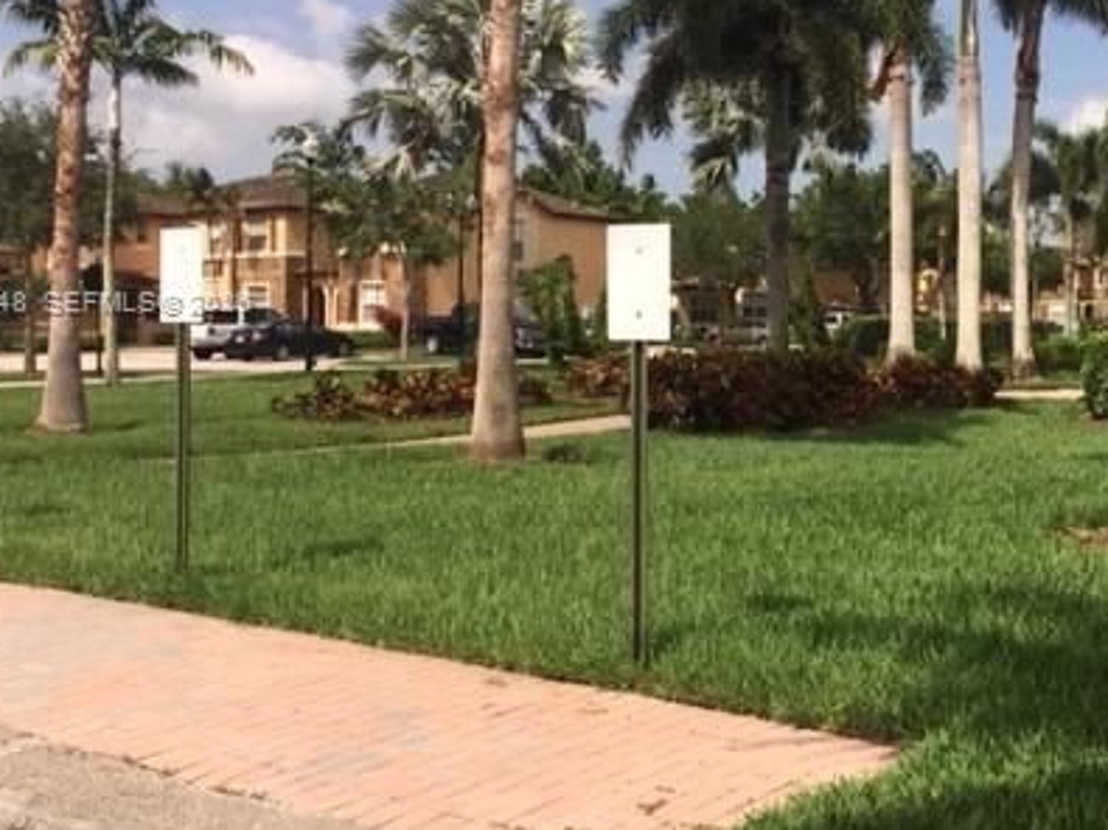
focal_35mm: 47
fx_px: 1504
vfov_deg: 30.7
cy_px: 303
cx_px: 766
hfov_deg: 39.8
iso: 32
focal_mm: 4.15
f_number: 2.2
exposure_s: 1/3049
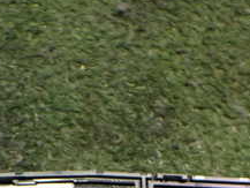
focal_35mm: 83
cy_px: 245
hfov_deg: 23.5
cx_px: 88
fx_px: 600
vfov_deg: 16.8
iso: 1000
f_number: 2.3
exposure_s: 1/30
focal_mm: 5.4
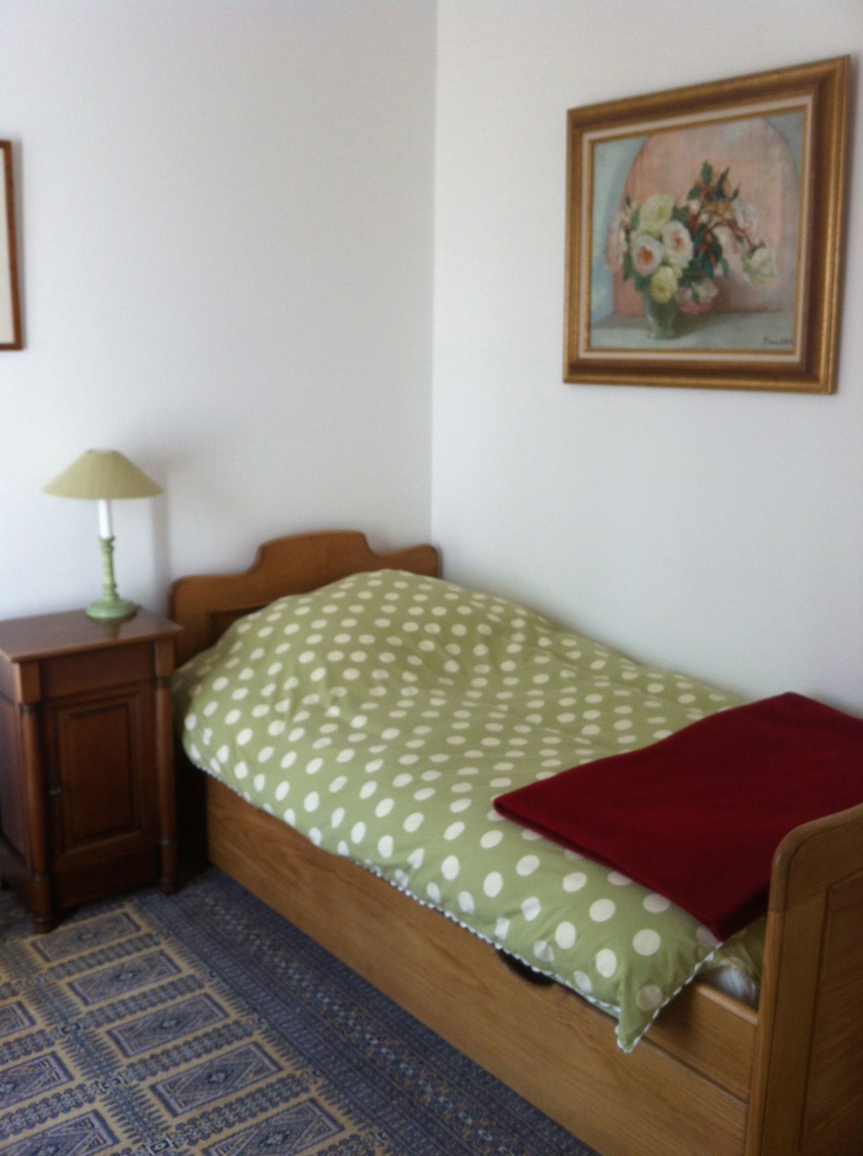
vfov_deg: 52.7
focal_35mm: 35
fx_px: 1166
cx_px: 432
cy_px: 578
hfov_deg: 40.6
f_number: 2.8
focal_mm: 3.85
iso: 80
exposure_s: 1/30
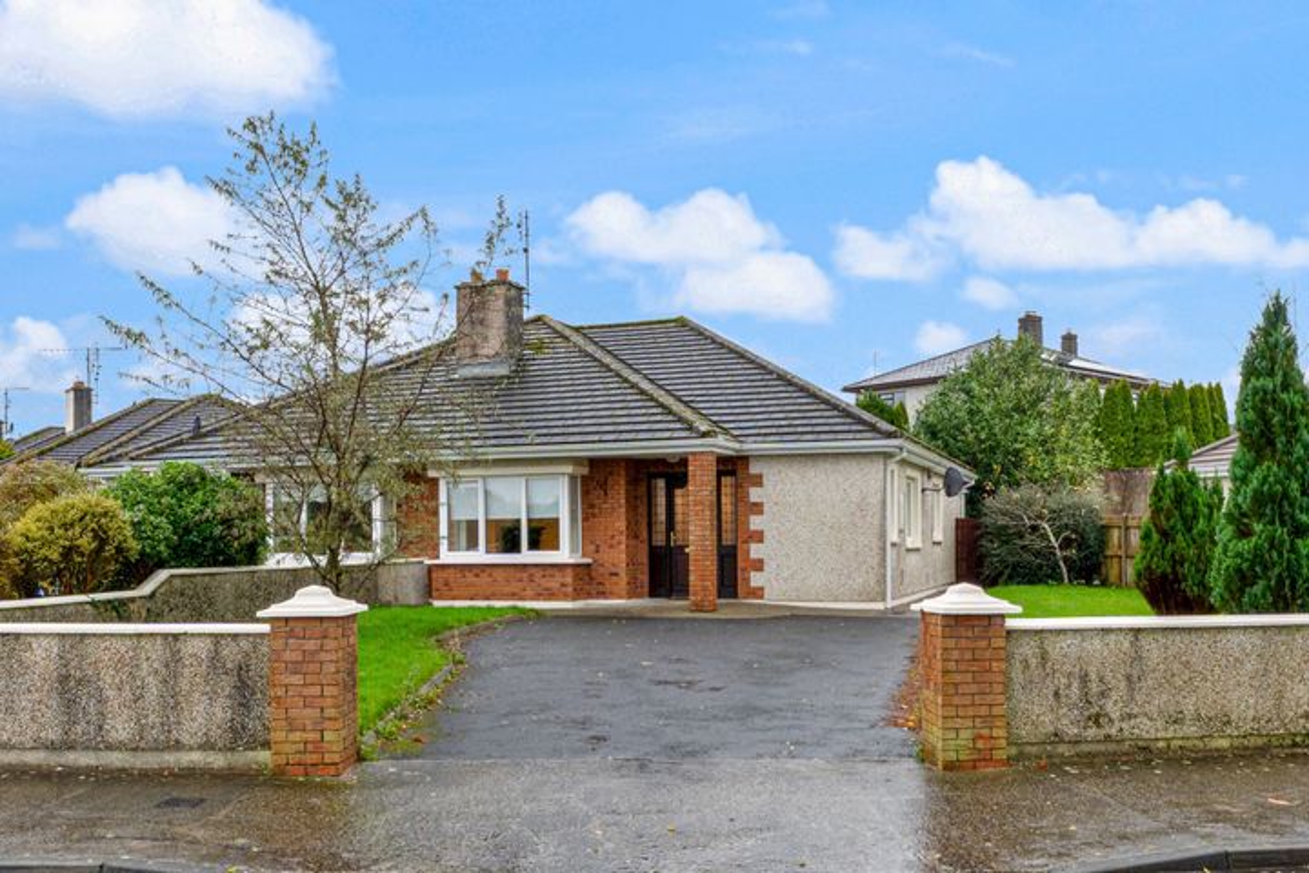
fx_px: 545
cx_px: 654
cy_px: 436
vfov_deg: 77.3
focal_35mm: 15
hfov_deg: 100.4
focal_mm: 10
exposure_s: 1/6
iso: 500
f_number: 9
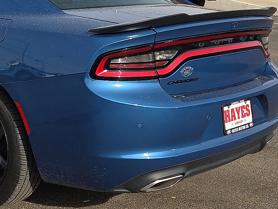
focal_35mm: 74
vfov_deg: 19.8
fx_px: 594
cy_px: 63
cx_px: 10
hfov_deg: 25.2
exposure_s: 1/5000
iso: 77
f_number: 1.8
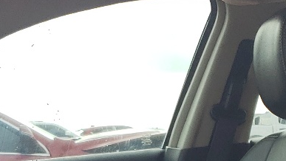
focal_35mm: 117
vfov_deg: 9.4
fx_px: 888
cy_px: 371
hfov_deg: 17.8
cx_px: -7
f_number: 1.5
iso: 50
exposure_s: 1/385
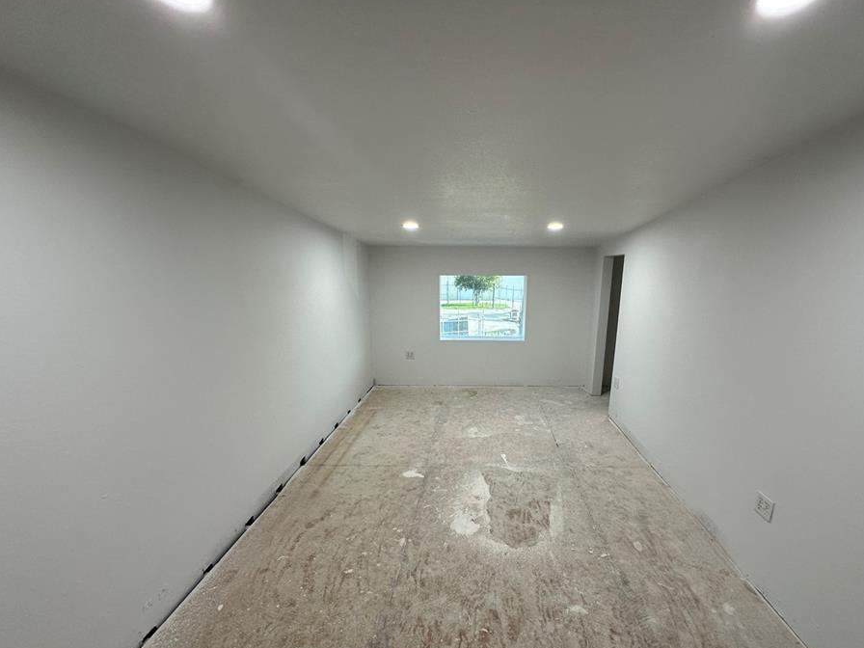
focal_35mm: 16
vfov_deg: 77.8
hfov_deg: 94.2
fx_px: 399
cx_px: 477
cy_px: 362
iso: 160
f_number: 2.2
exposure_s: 1/120
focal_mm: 2.22
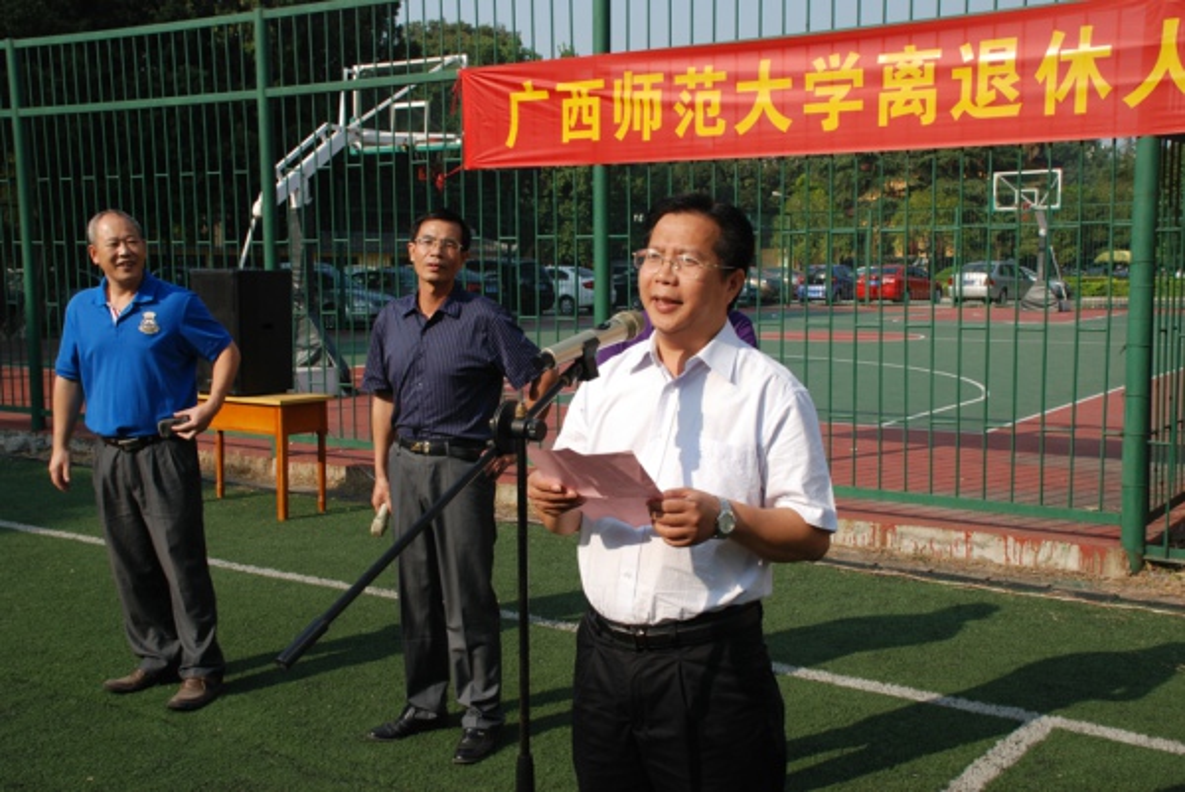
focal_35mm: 39
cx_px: 592
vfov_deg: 34.3
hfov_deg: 49.5
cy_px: 396
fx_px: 1285
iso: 200
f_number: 9
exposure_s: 1/320
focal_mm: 26
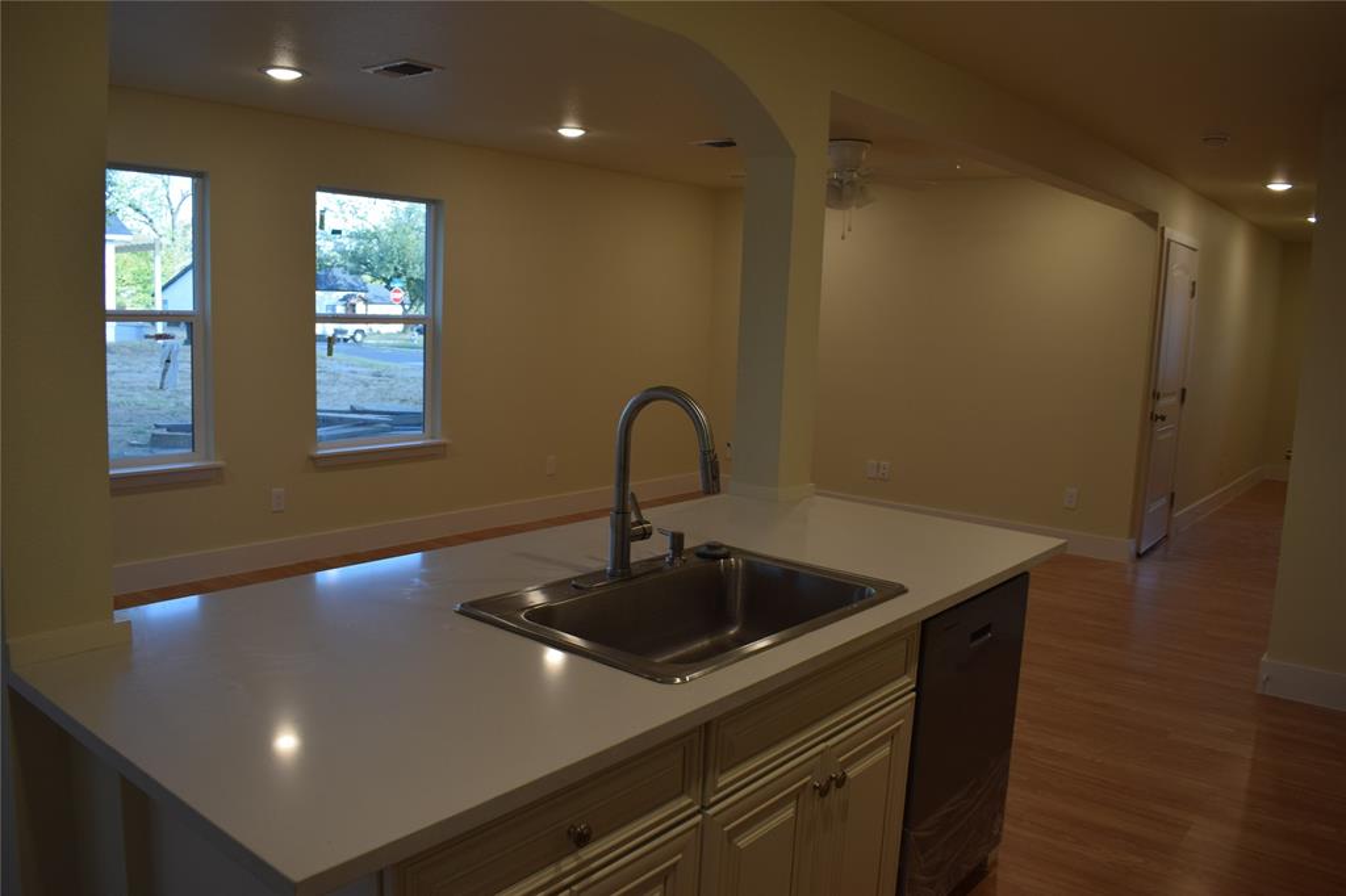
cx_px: 673
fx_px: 1009
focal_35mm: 27
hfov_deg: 67.4
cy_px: 448
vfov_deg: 47.9
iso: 400
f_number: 5
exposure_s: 1/100
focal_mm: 18
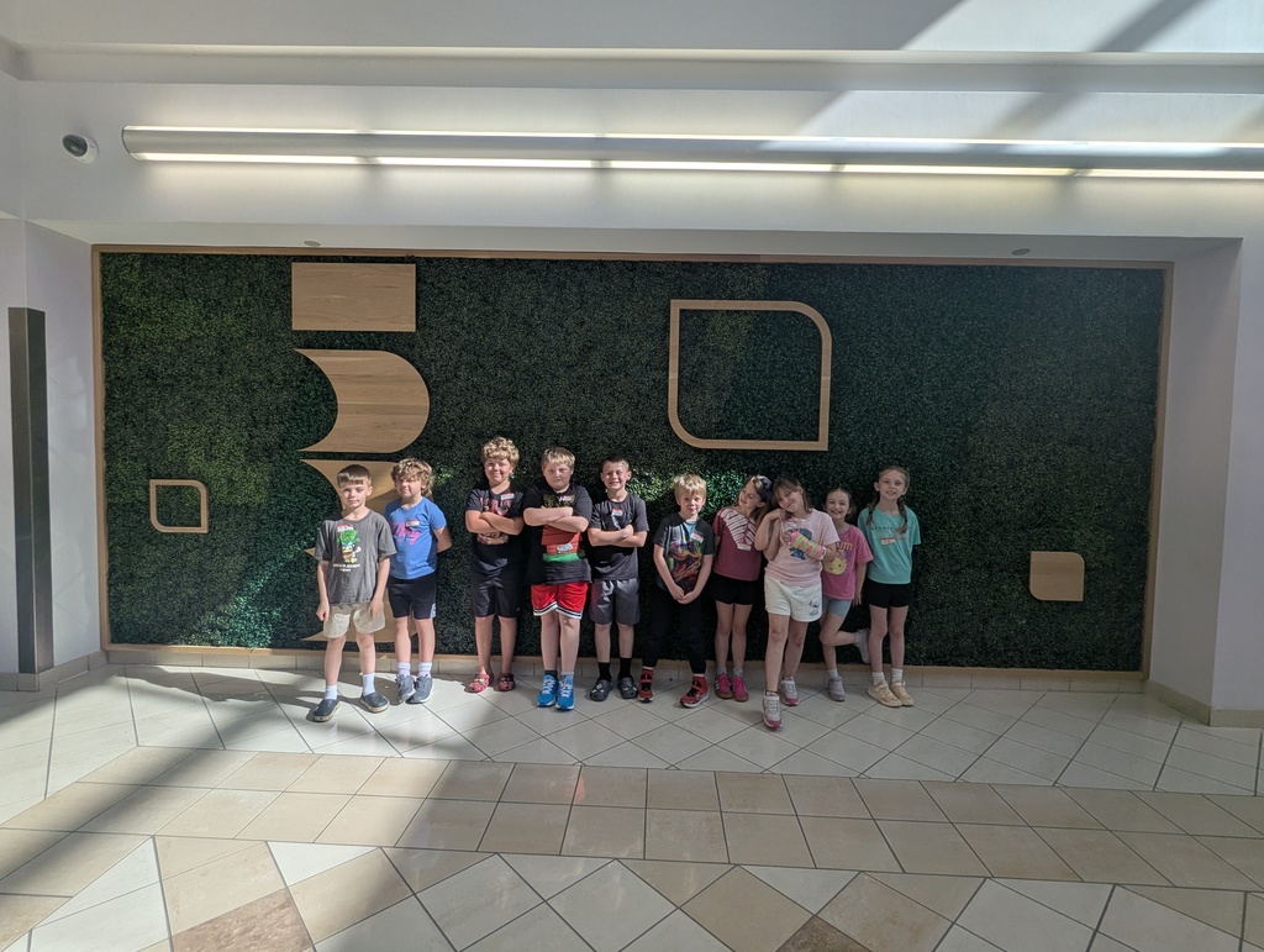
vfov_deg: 78.2
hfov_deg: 94.4
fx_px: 585
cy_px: 476
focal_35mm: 16
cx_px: 632
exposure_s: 1/198
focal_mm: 2.35
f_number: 2.2
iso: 42
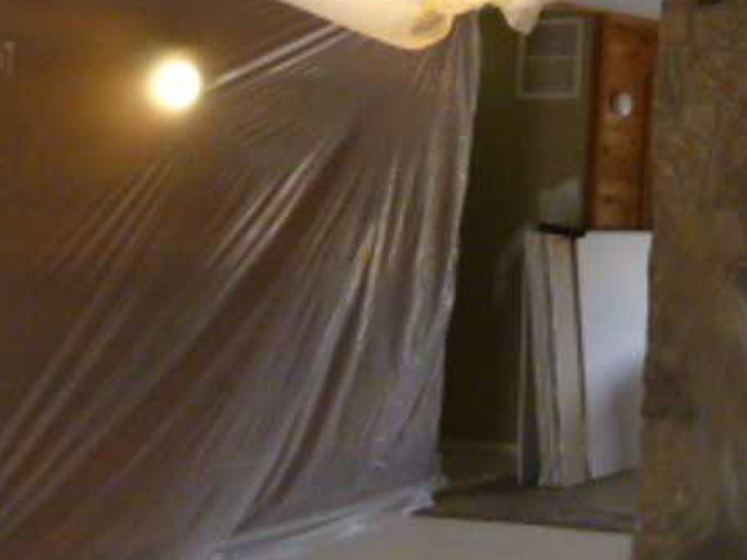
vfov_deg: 18.2
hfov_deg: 22.6
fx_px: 1618
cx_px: 1025
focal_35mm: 75
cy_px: -180
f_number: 3.1
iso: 320
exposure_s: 1/60
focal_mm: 4.5
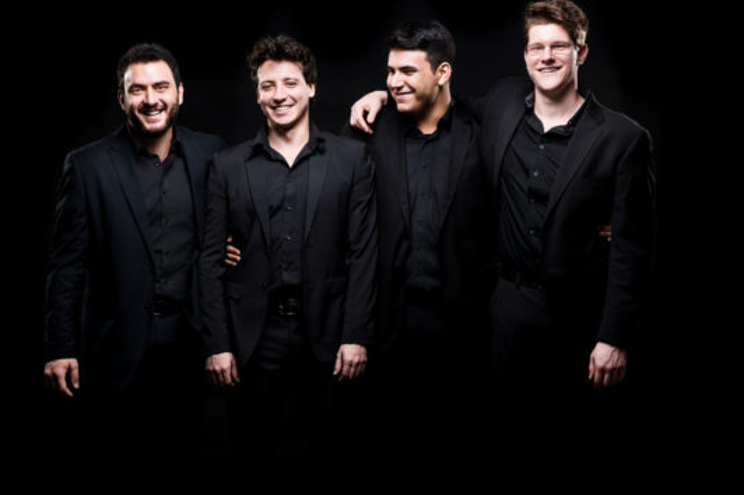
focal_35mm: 79
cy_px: 236
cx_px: 383
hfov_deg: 25.7
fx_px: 1632
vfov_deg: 17.3
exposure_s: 1/125
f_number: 11
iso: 100
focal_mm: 70
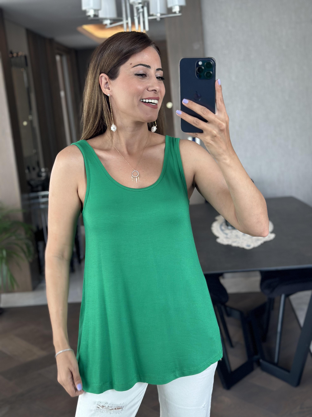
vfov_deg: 39.7
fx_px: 577
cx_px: 156
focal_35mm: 48
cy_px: 208
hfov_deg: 30.3
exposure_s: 1/60
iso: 125
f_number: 1.78
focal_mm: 6.86
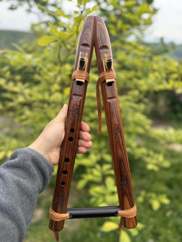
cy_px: 121
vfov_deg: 71.6
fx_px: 168
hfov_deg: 56.8
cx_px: 91
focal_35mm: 24
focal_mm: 6.76
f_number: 1.78
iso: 100
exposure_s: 1/1075
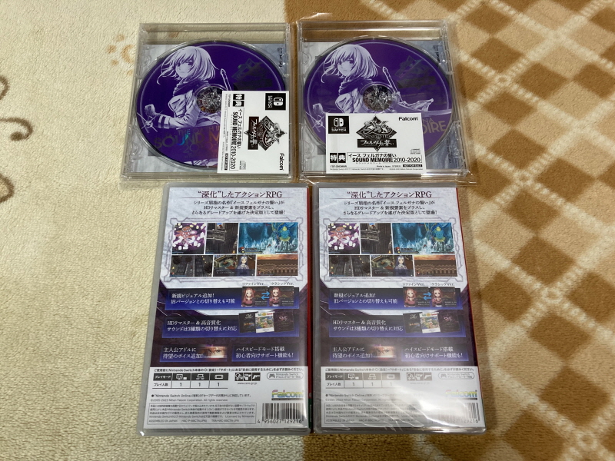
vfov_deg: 49.7
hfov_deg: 63.4
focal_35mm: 28
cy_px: 230
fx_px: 497
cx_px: 308
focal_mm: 3.99
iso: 200
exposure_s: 1/60
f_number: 1.8
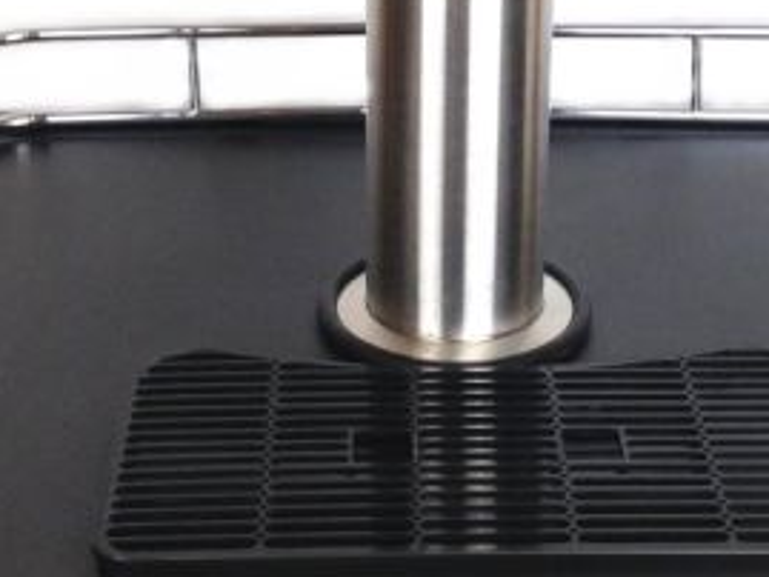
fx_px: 2178
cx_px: 452
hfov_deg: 20.0
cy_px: 86
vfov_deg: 15.0
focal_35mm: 98
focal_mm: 4.12
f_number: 2.4
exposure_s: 1/120
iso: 80
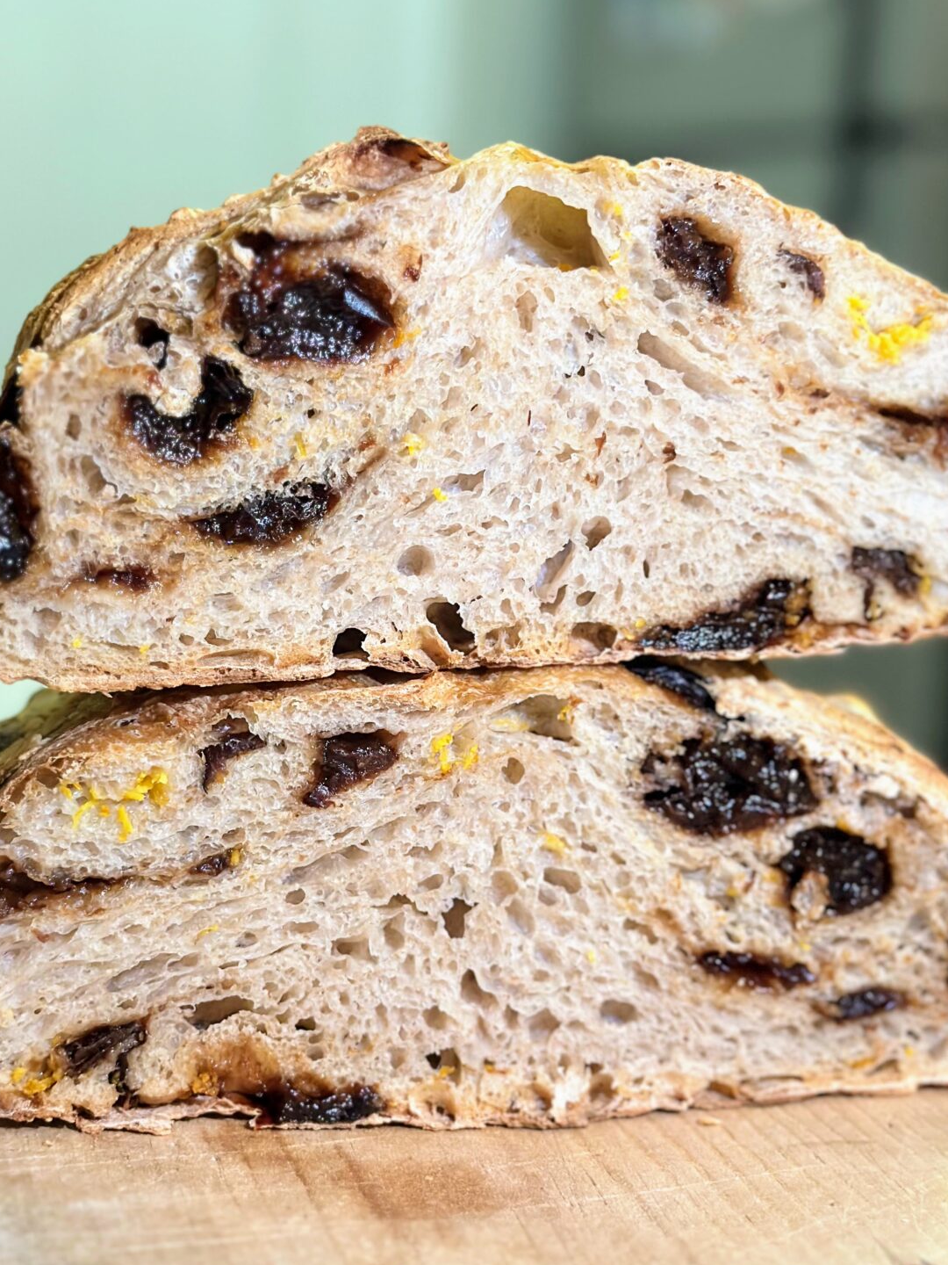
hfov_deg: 22.9
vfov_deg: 30.3
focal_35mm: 64
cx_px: 463
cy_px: 657
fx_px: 2337
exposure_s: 1/60
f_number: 1.78
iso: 320
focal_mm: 6.86
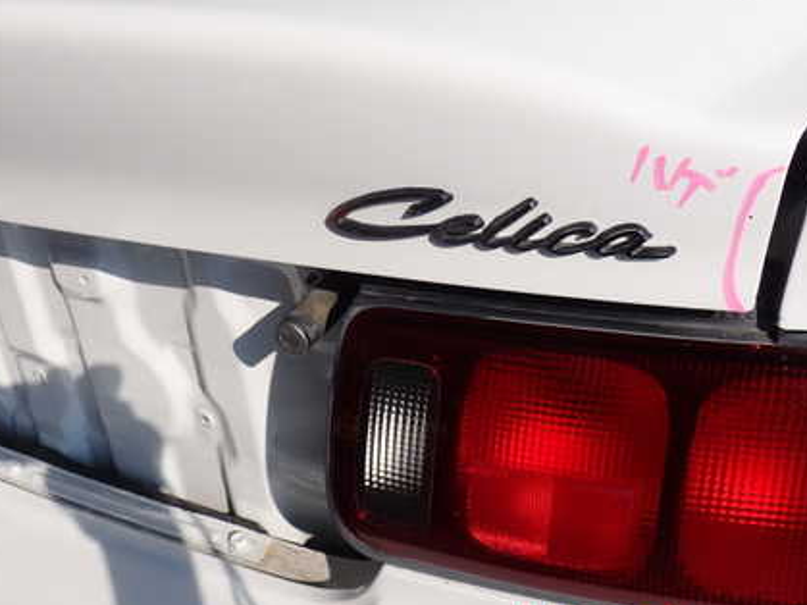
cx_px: 379
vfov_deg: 33.4
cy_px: 218
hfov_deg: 43.8
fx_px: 1002
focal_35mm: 43
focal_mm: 5.4
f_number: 9
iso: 100
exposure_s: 1/250
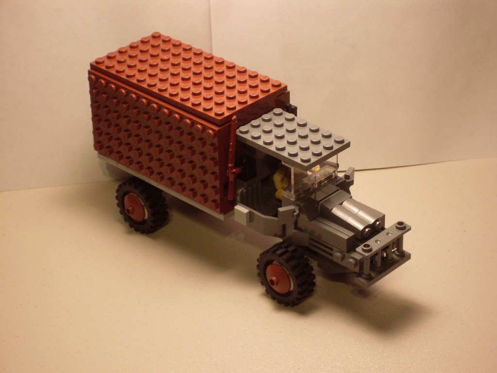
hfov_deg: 17.3
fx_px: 1637
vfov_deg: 13.0
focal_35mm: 114
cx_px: 248
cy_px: 186
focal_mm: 18.9
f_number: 5.2
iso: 200
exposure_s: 1/60
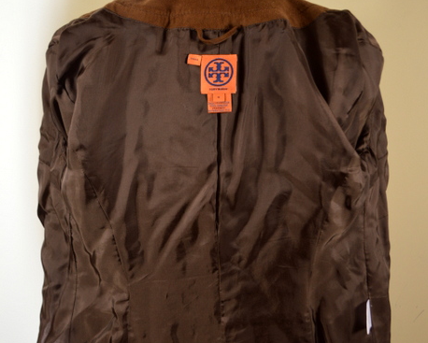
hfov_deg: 42.9
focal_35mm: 43
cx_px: 216
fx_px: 545
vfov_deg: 34.7
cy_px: 218
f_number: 3.8
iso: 500
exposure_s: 1/60
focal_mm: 20
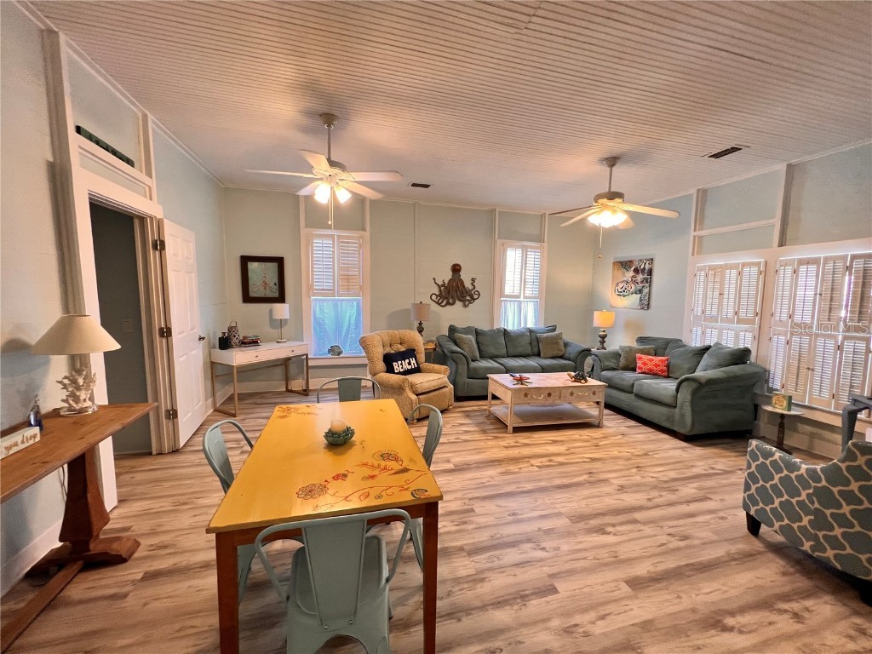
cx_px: 436
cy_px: 327
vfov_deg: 89.9
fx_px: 327
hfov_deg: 106.2
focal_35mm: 13
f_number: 1.8
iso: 125
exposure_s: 1/60
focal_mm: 1.57
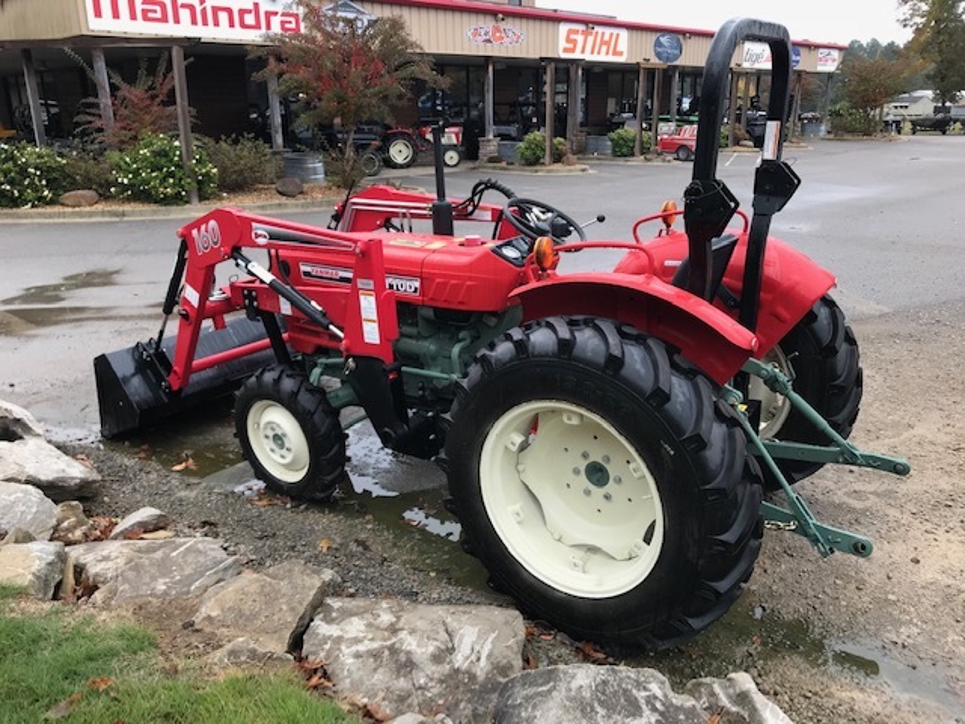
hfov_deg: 63.4
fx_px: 781
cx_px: 482
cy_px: 362
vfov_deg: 49.7
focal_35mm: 28
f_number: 1.8
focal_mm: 3.99
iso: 25
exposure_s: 1/120
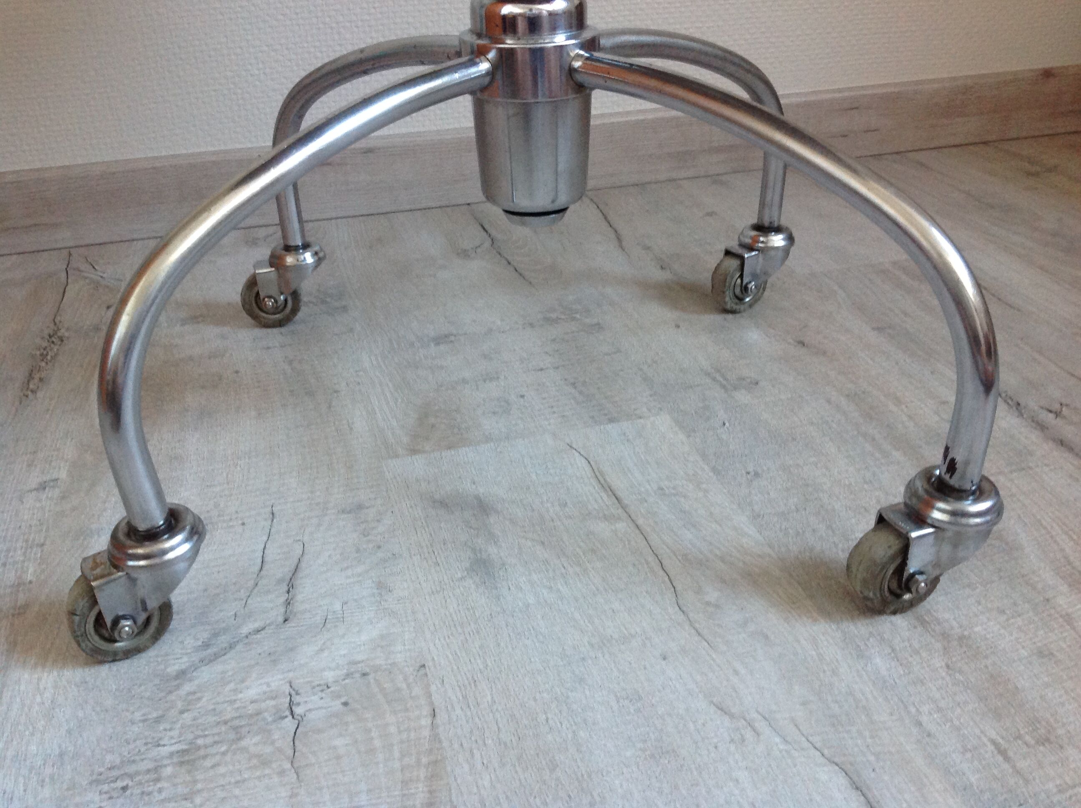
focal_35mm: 35
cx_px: 540
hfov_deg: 52.7
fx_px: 1091
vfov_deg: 40.6
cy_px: 404
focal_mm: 4.28
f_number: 2.4
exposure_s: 1/15
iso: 160
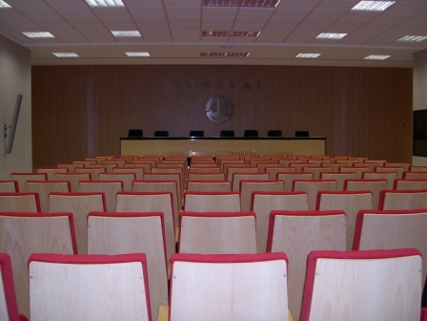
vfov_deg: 37.7
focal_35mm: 38
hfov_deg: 49.0
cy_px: 160
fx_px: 469
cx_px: 214
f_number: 2.8
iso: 144
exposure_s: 1/60
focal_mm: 8
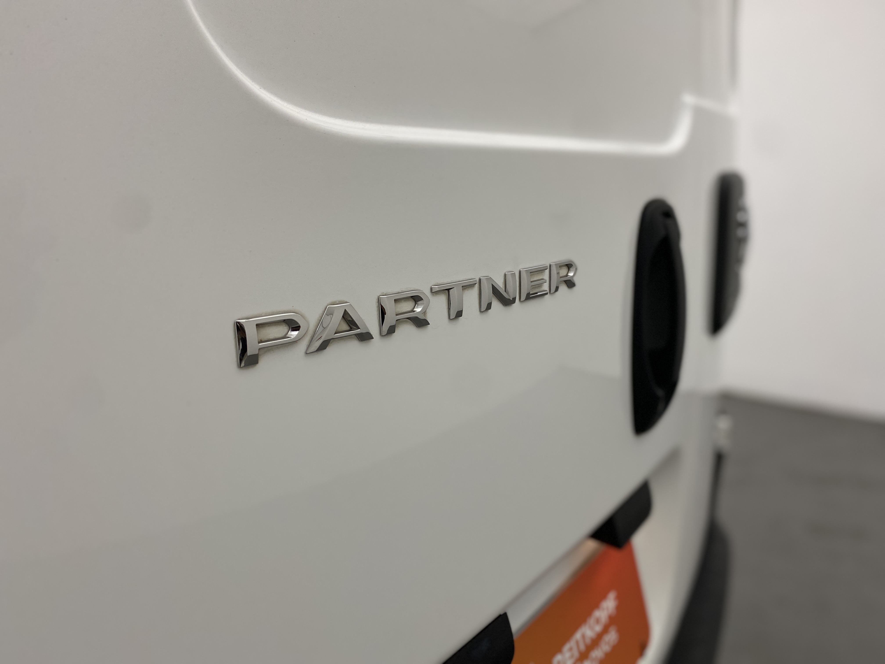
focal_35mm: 26
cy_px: 332
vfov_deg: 53.1
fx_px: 665
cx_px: 442
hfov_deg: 67.3
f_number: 1.8
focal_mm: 4.25
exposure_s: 1/120
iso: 80
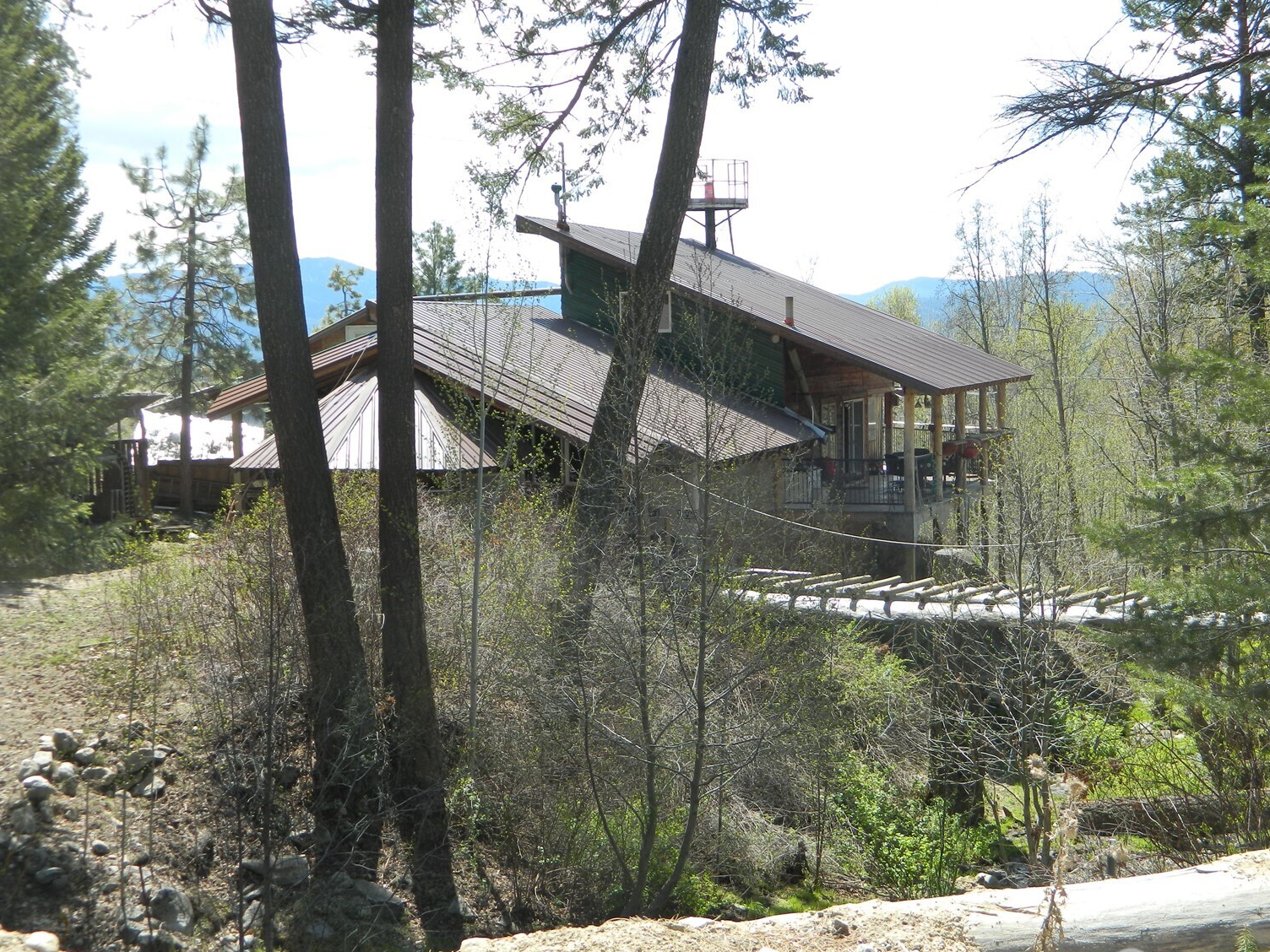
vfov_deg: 29.1
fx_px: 1834
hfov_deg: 38.2
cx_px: 652
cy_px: 499
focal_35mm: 50
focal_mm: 8.4
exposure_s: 1/320
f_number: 3.6
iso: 80
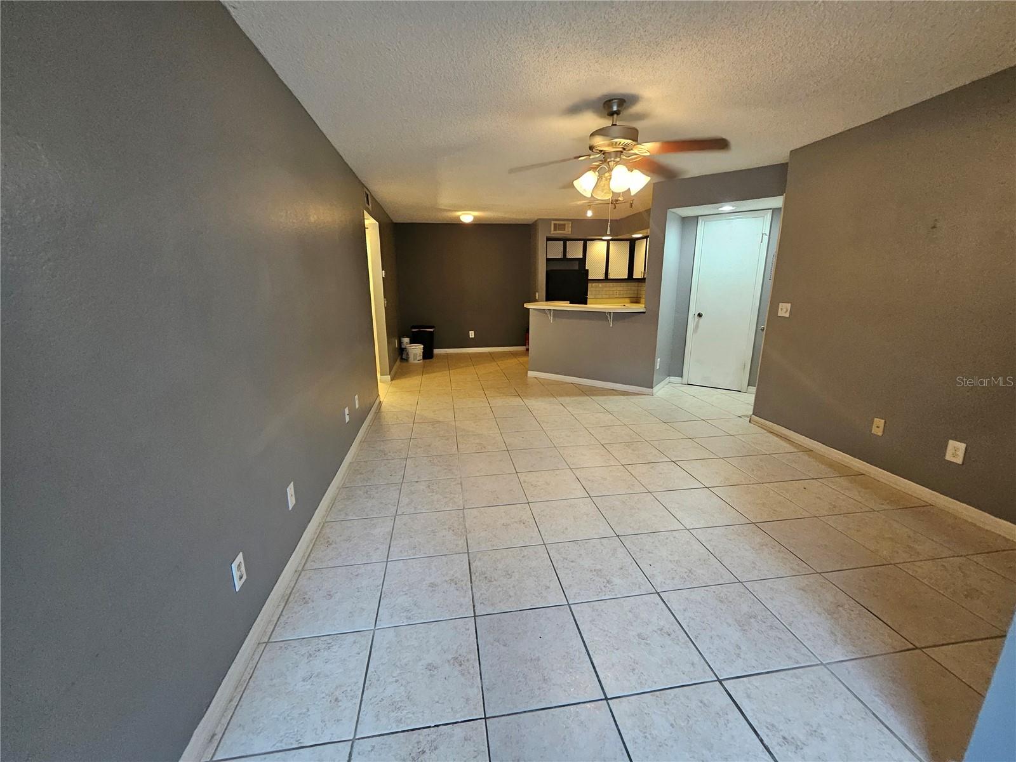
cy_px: 381
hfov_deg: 106.2
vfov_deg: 89.9
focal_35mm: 13
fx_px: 382
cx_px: 508
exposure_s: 1/30
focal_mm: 1.74
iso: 400
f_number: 2.2
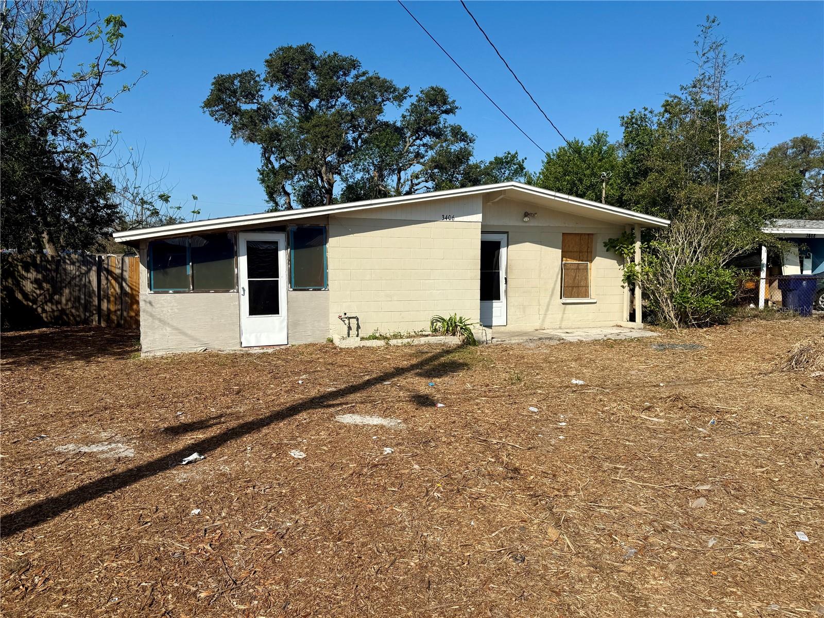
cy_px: 309
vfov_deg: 56.8
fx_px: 571
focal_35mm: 24
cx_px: 412
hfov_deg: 71.6
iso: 80
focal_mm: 6.76
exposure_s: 1/6711
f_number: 1.78
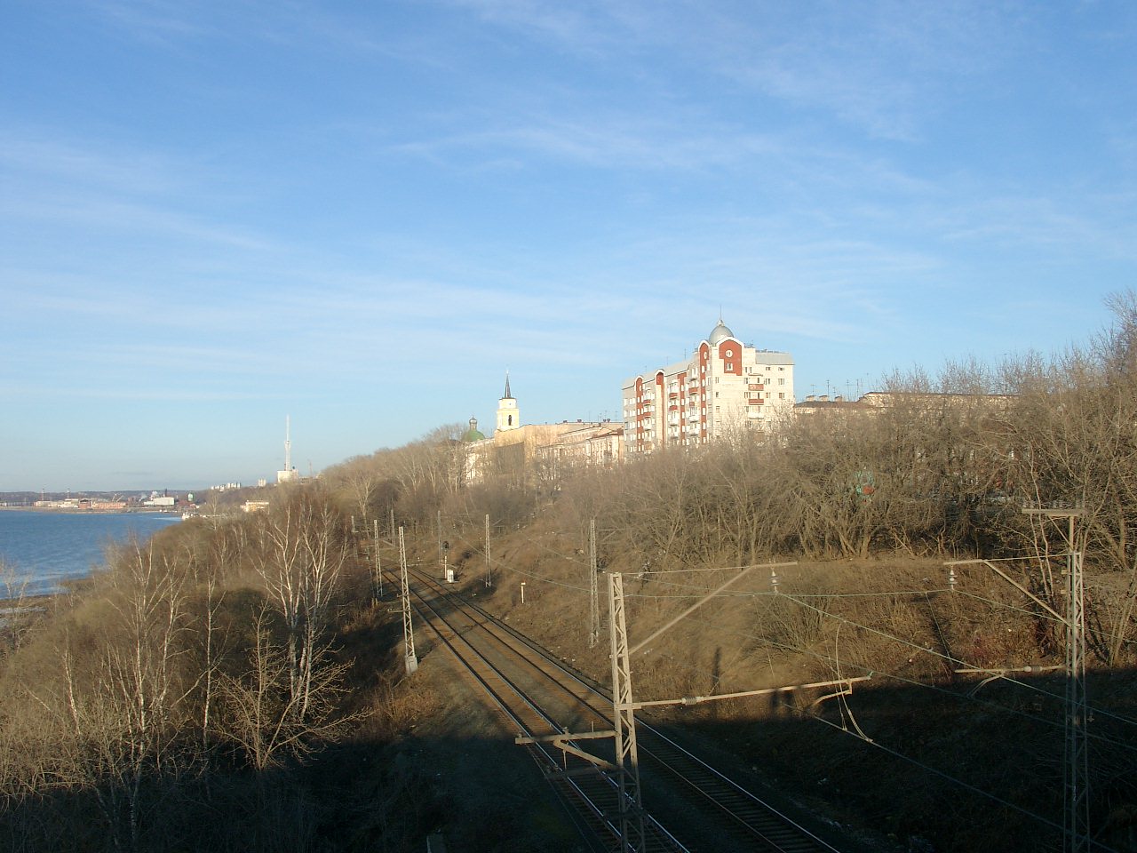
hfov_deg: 54.0
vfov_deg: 41.8
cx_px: 568
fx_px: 1117
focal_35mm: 34
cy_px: 426
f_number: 4
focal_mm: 7.13
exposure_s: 1/475
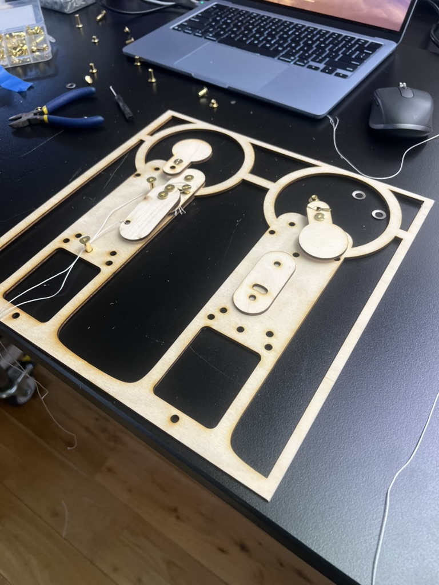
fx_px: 440
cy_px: 292
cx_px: 220
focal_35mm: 26
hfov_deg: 53.1
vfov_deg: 67.3
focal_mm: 5.7
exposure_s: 1/56
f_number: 1.5
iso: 160
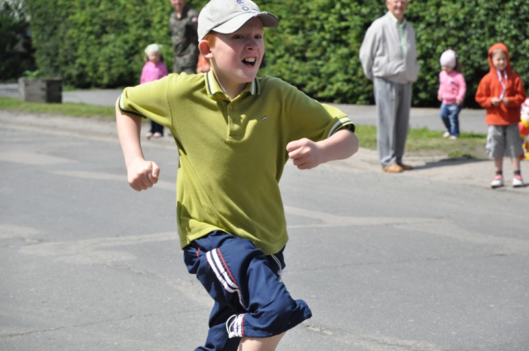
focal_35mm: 128
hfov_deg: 16.1
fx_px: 1871
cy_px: 176
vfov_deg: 10.7
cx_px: 264
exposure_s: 1/4000
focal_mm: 85
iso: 1250
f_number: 5.6
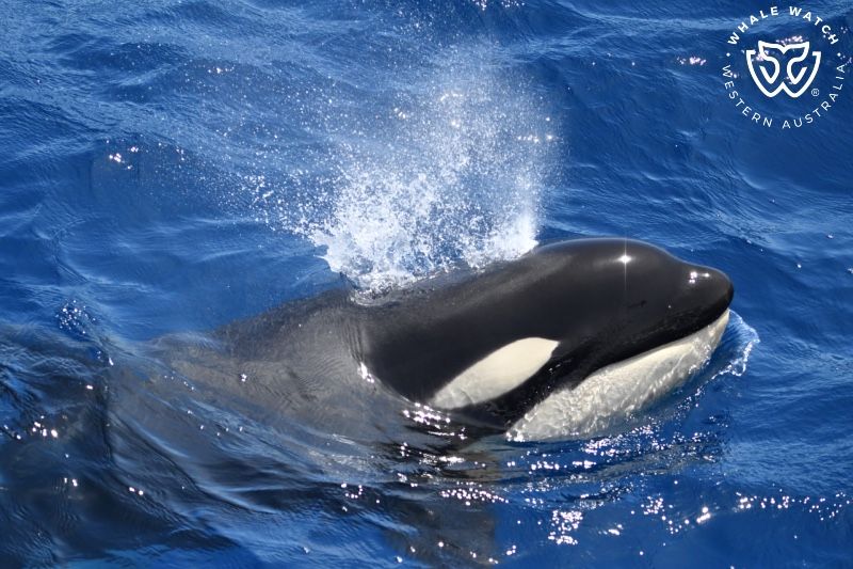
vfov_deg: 6.9
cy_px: 284
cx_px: 426
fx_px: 4738
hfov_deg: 10.3
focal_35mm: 200
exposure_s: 1/8000
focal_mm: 200
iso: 1800
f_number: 5.3
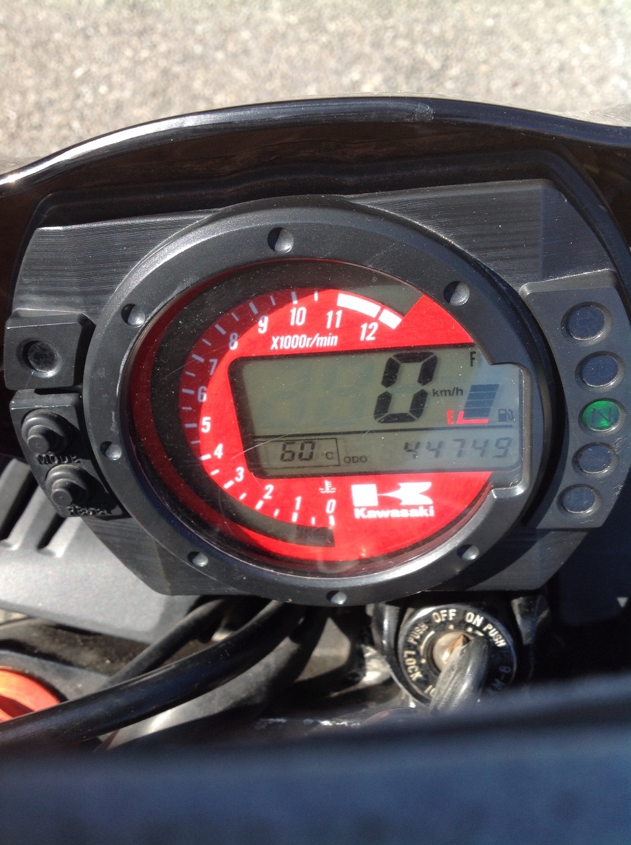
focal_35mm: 35
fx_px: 853
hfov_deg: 40.6
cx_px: 316
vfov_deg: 52.7
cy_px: 422
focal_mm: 4.28
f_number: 2.4
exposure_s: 1/451
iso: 50
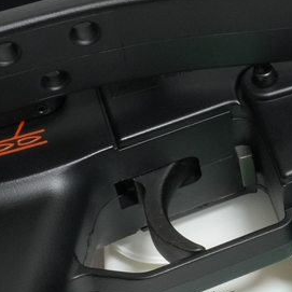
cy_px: 137
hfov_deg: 9.2
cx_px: 489
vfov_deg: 9.6
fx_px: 1746
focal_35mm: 183
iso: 1250
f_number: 22
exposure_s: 1
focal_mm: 36
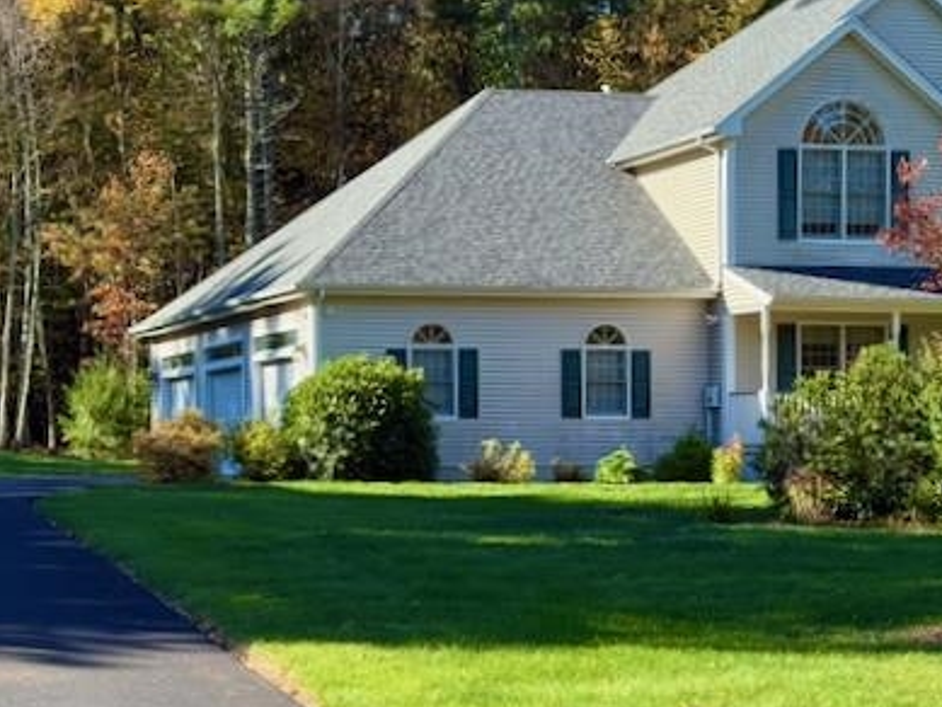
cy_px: 499
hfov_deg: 24.3
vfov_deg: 18.6
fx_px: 2150
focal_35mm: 79
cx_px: 172
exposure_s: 1/1456
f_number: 1.78
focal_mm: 6.76
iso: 80
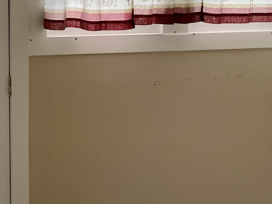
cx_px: 25
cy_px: 46
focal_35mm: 55
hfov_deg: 33.1
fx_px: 432
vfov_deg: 26.2
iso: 200
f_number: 1.8
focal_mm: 3
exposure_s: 1/60
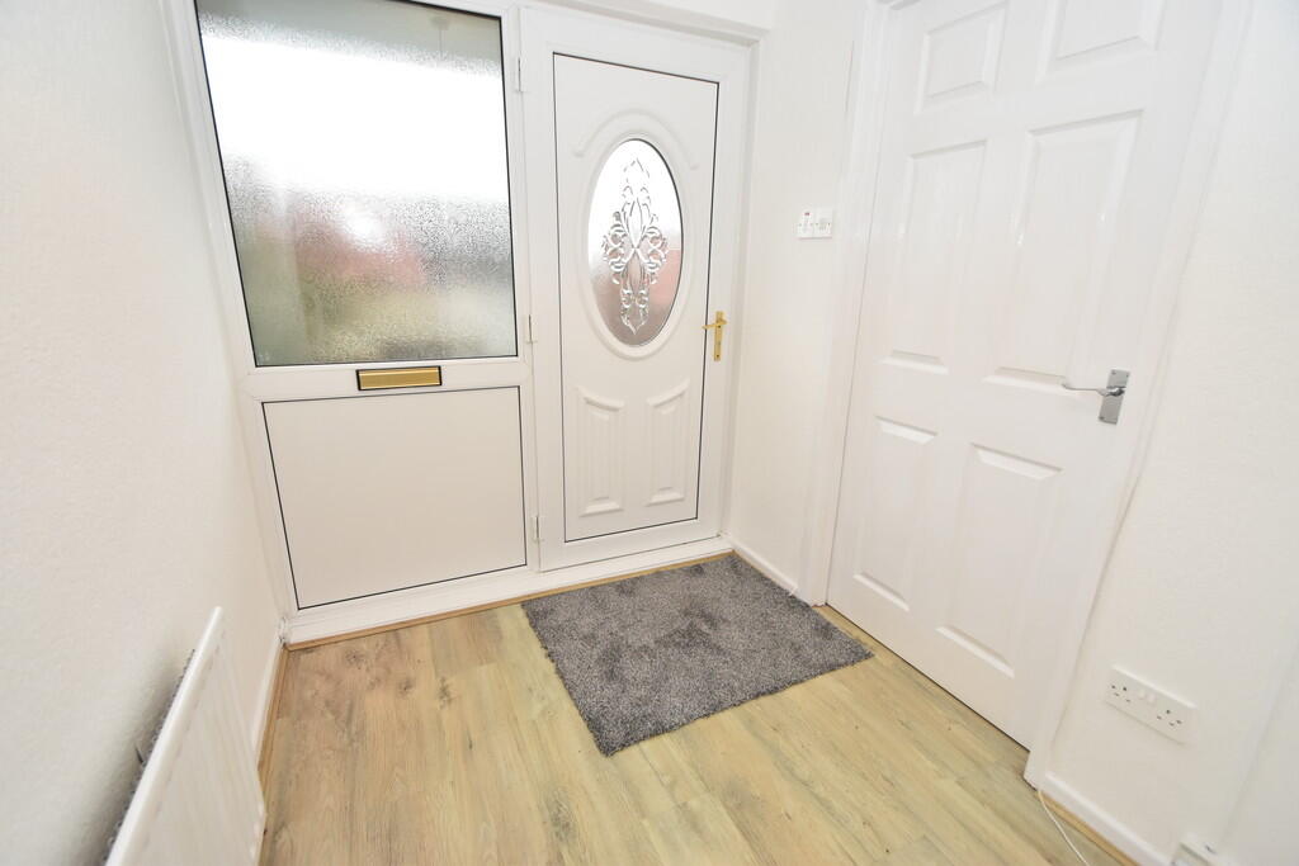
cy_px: 433
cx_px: 650
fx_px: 541
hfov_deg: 100.4
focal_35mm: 15
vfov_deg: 77.3
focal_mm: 10
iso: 800
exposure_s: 1/125
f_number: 5.6
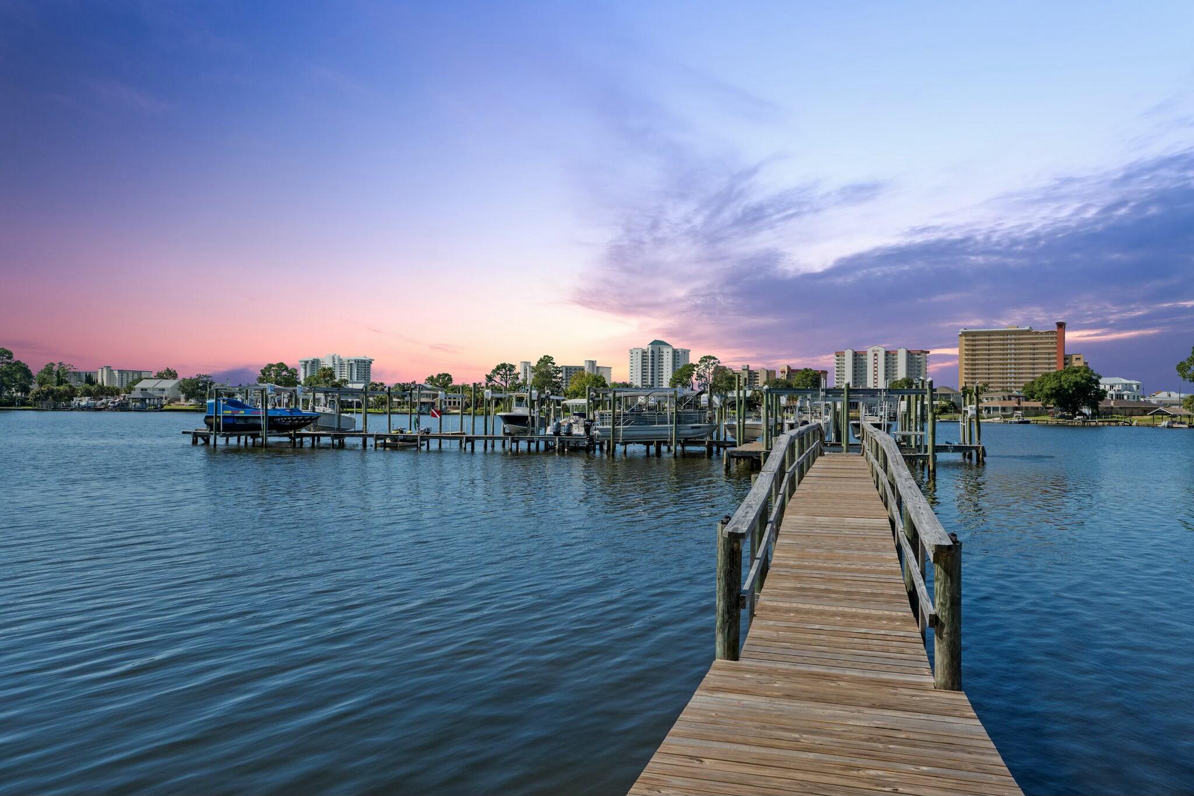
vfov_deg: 43.6
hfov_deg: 61.9
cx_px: 597
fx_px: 995
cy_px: 398
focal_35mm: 30
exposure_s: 1/1250
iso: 400
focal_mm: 20
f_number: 8
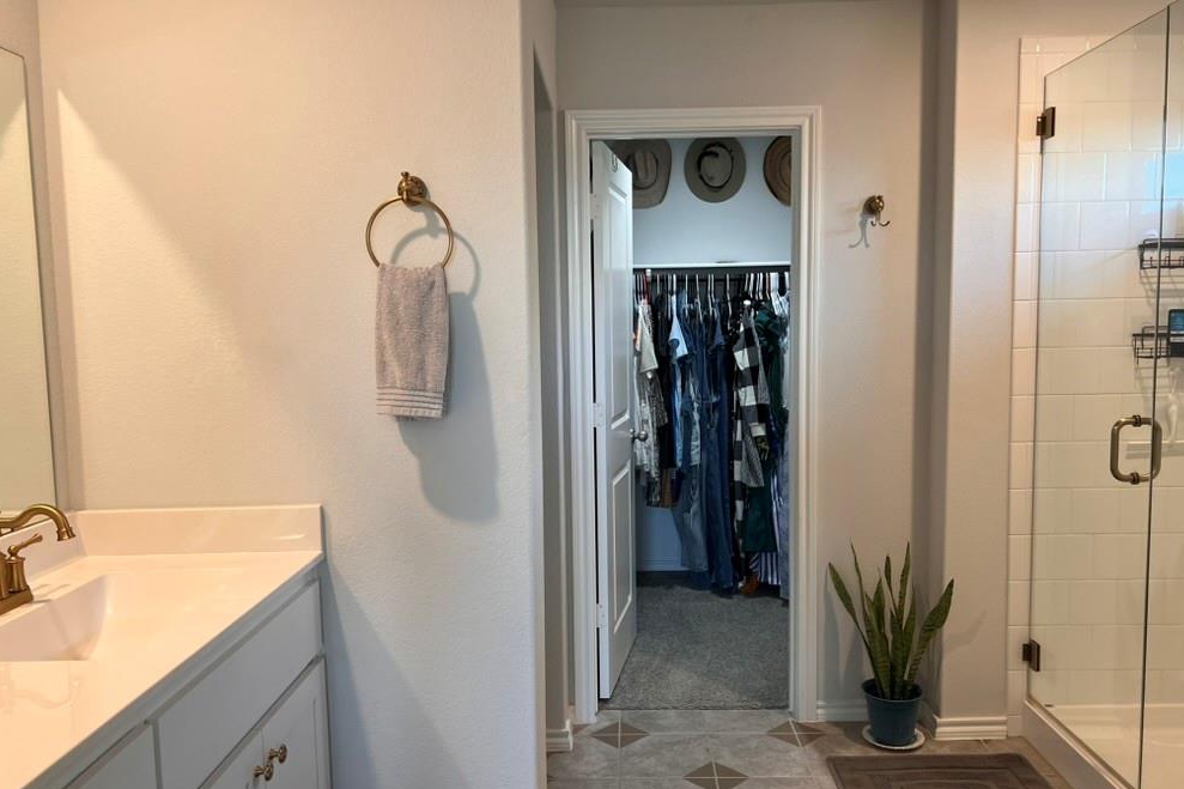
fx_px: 921
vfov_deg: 46.4
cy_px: 402
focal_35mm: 28
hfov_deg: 65.5
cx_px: 606
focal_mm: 5.7
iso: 125
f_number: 1.5
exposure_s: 1/120
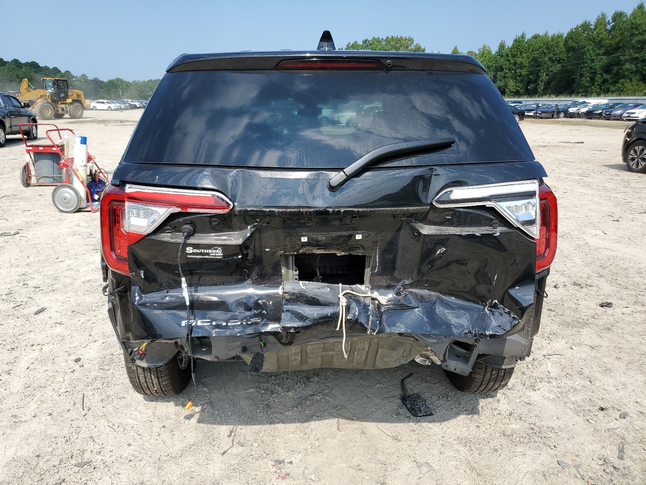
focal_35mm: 26
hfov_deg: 67.3
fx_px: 485
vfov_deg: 53.1
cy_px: 242
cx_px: 323
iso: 50
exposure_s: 1/2500
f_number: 1.5
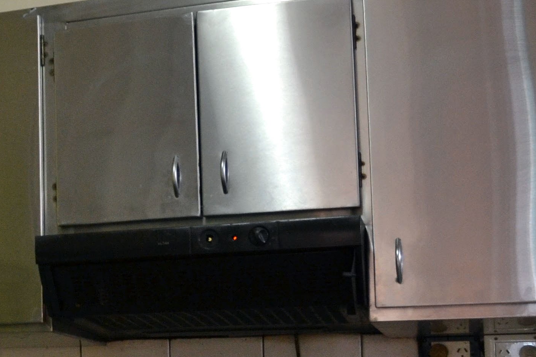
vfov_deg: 15.4
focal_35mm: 88
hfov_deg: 20.1
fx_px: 1310
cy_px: 284
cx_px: -257
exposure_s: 1/15
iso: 640
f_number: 3.5
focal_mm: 18
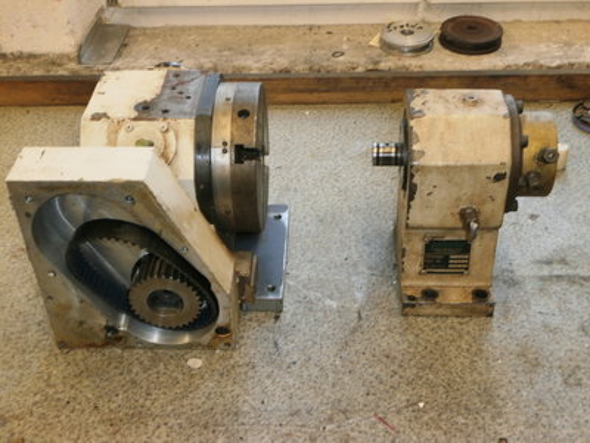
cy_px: 222
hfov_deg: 40.4
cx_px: 295
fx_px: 801
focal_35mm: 47
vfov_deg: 30.9
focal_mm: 8.3
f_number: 3.4
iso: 200
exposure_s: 1/40
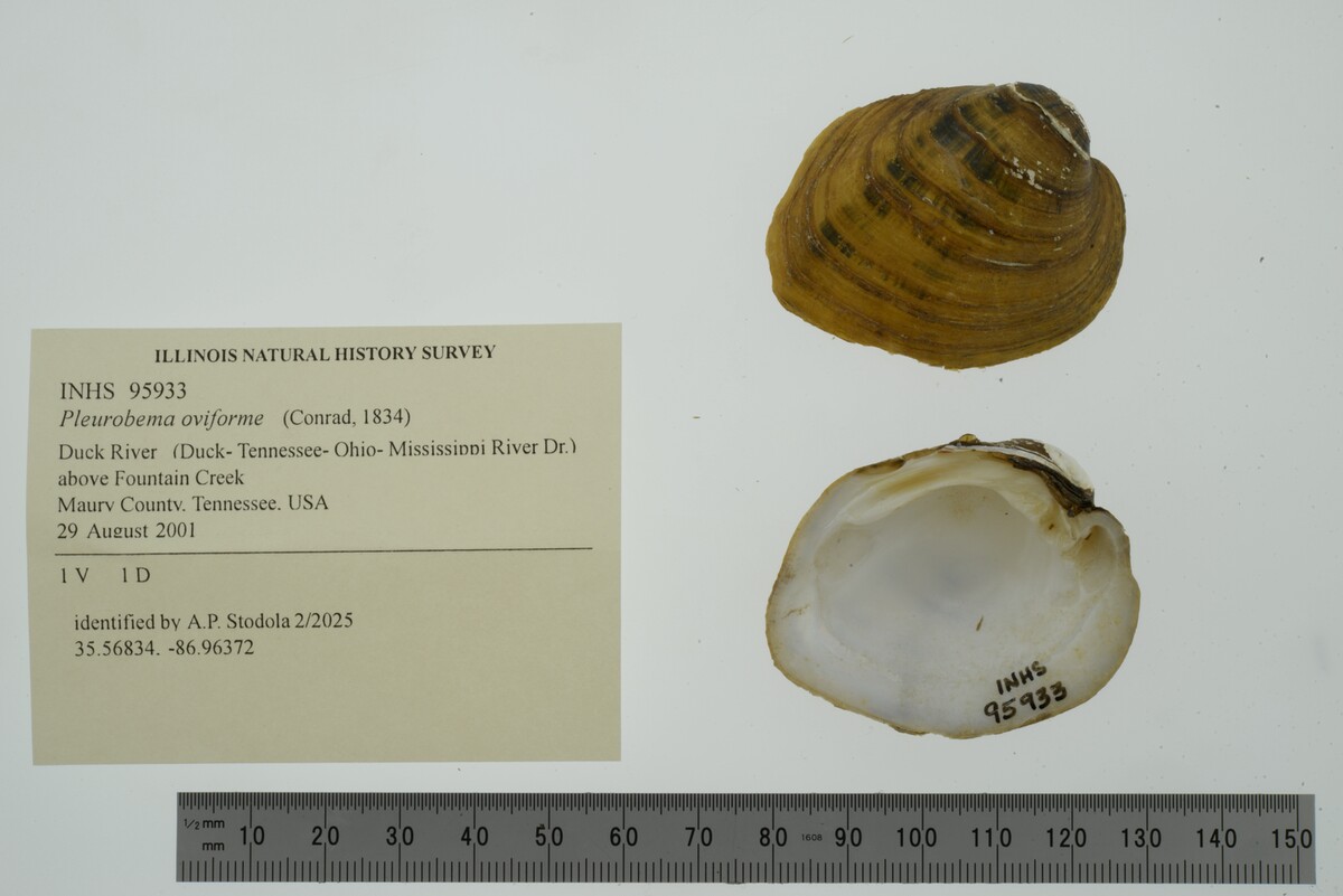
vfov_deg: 22.6
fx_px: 2239
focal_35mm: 60
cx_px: 672
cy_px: 448
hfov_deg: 33.4
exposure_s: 1/10
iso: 100
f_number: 32
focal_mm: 60
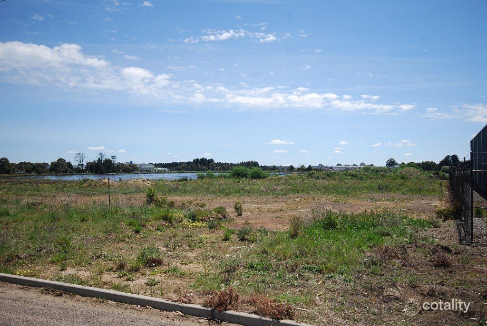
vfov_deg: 43.8
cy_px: 163
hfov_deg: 61.8
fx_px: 407
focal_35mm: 30
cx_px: 244
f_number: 8
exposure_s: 1/250
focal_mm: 20
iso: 100
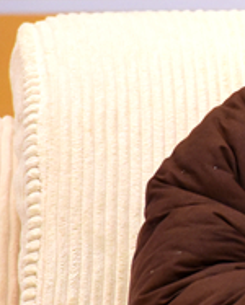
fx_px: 9076
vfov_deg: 1.9
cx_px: 684
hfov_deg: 1.5
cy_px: 144
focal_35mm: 1003
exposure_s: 1/250
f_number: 4
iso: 3200
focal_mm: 200
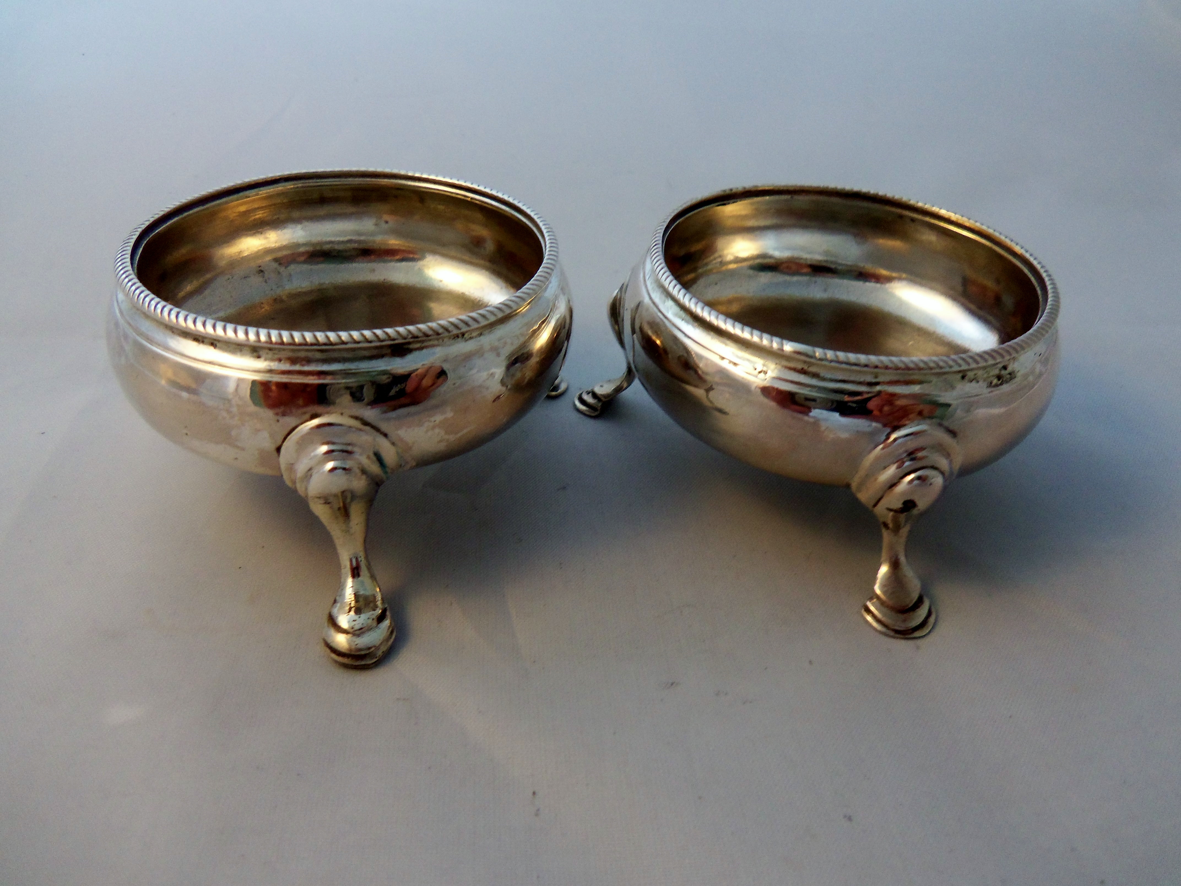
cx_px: 590
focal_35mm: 28
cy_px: 443
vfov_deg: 49.7
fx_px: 955
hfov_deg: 63.4
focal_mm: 5.1
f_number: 3.9
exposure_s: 1/30
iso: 160
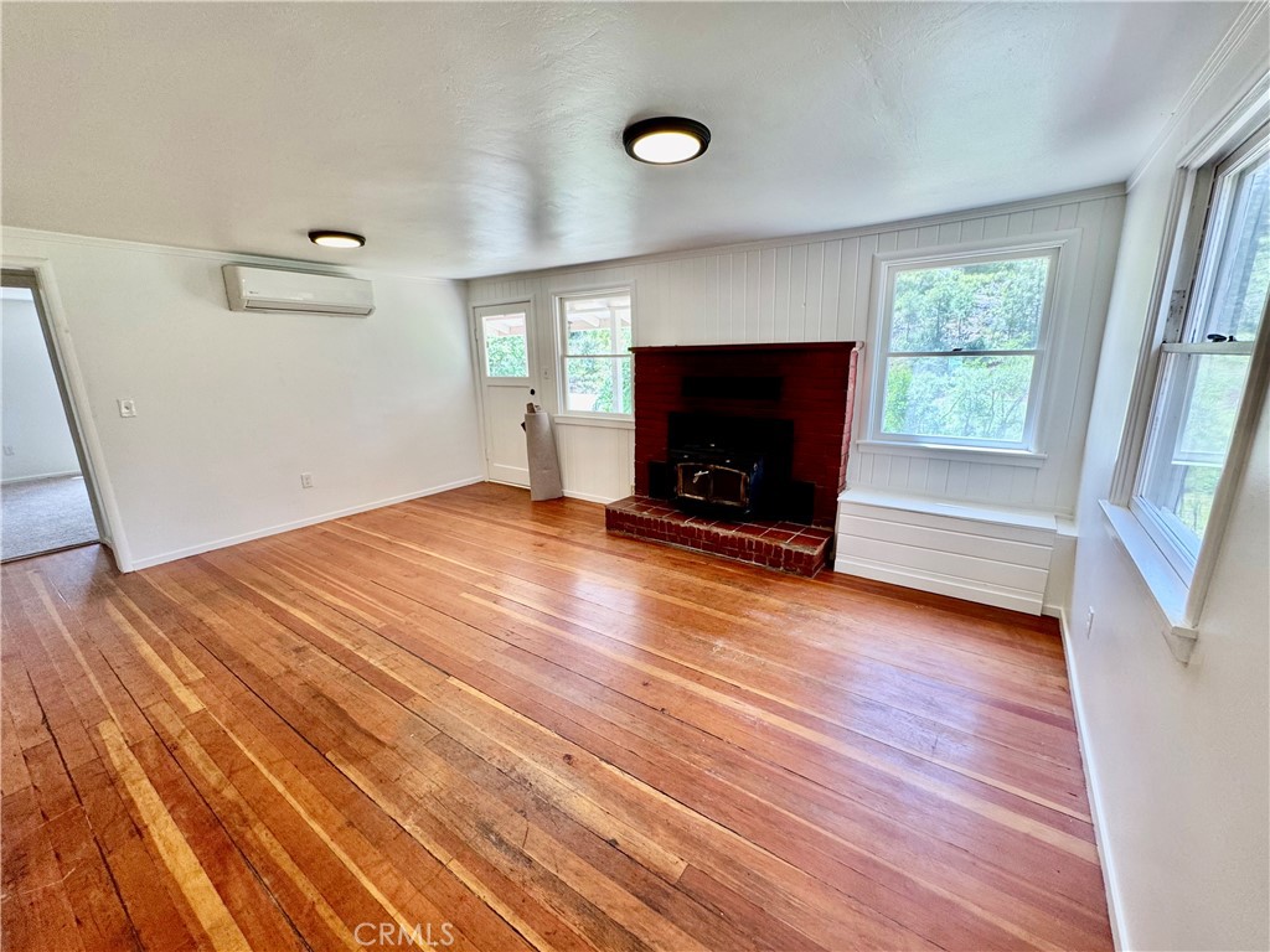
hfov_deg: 102.1
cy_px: 476
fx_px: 514
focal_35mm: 14
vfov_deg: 85.7
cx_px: 635
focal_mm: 2.22
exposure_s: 1/120
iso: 125
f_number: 2.2
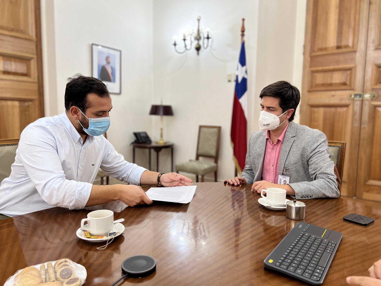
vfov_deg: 53.1
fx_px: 286
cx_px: 190
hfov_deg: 67.3
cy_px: 143
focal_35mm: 26
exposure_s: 1/50
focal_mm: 5.7
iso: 100
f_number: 1.5
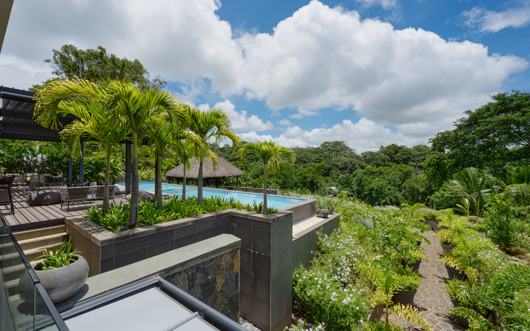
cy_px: 161
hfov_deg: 101.4
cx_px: 254
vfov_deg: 74.8
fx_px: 217
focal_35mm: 15
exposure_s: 1/320
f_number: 10
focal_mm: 14
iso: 100
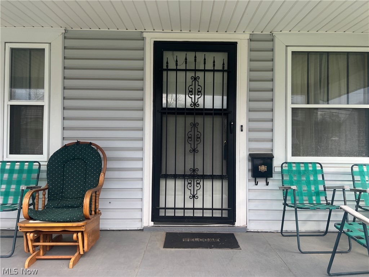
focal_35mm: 26
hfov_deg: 67.3
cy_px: 138
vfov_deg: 53.1
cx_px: 184
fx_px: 277
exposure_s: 1/853
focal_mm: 5.7
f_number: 1.5
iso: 50
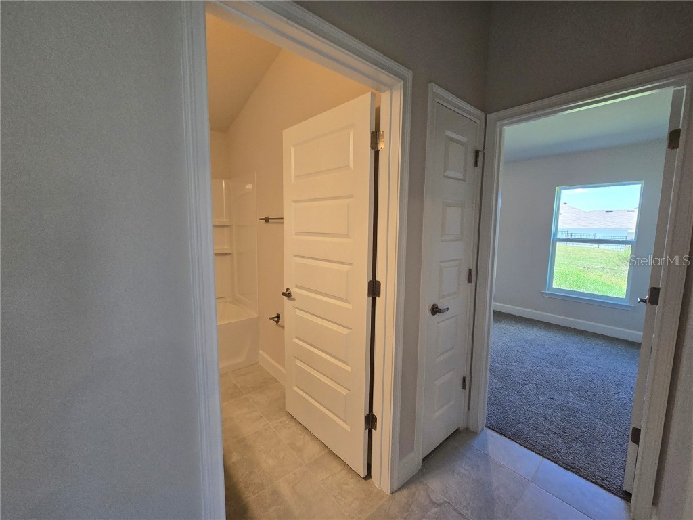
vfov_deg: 89.9
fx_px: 260
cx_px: 346
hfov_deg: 106.2
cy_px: 260
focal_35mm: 13
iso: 160
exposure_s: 1/100
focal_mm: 2.2
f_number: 2.2
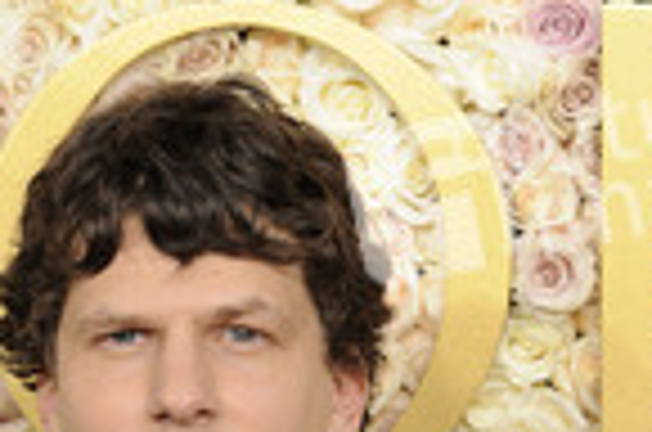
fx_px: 6253
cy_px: 855
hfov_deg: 6.0
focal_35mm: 346
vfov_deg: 3.9
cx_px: 169
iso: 1000
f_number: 10
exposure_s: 1/250
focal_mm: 125
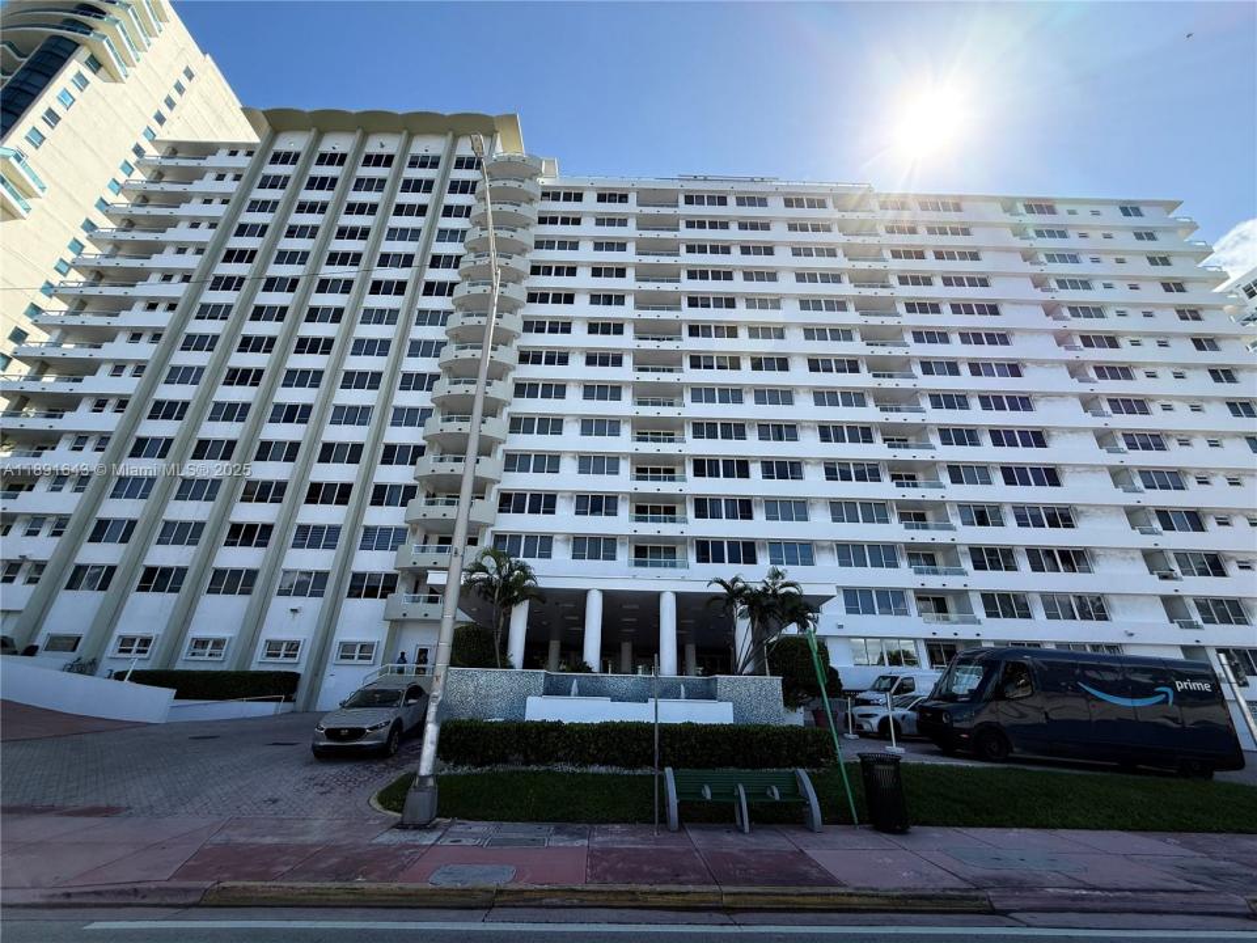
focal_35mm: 14
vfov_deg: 85.7
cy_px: 472
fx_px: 508
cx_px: 628
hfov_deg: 102.1
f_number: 2.2
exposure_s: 1/1105
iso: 50
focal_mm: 2.22
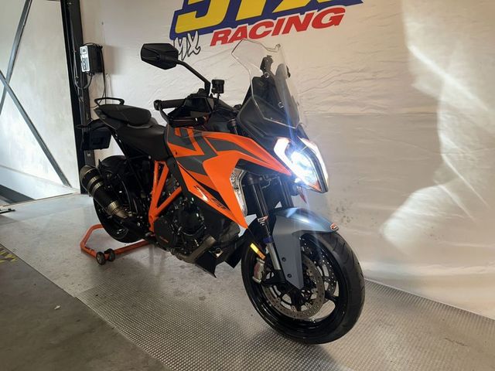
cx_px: 248
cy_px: 186
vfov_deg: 56.8
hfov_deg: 71.6
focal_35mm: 24
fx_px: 343
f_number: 1.78
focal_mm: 6.86
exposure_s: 1/33
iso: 64
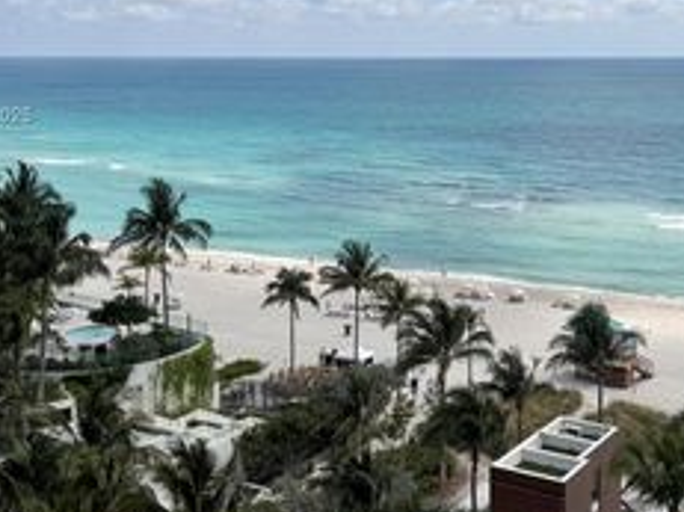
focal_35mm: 52
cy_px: 117
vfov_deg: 27.6
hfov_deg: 36.3
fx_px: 1027
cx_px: 477
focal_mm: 6.76
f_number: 1.78
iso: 80
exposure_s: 1/9009
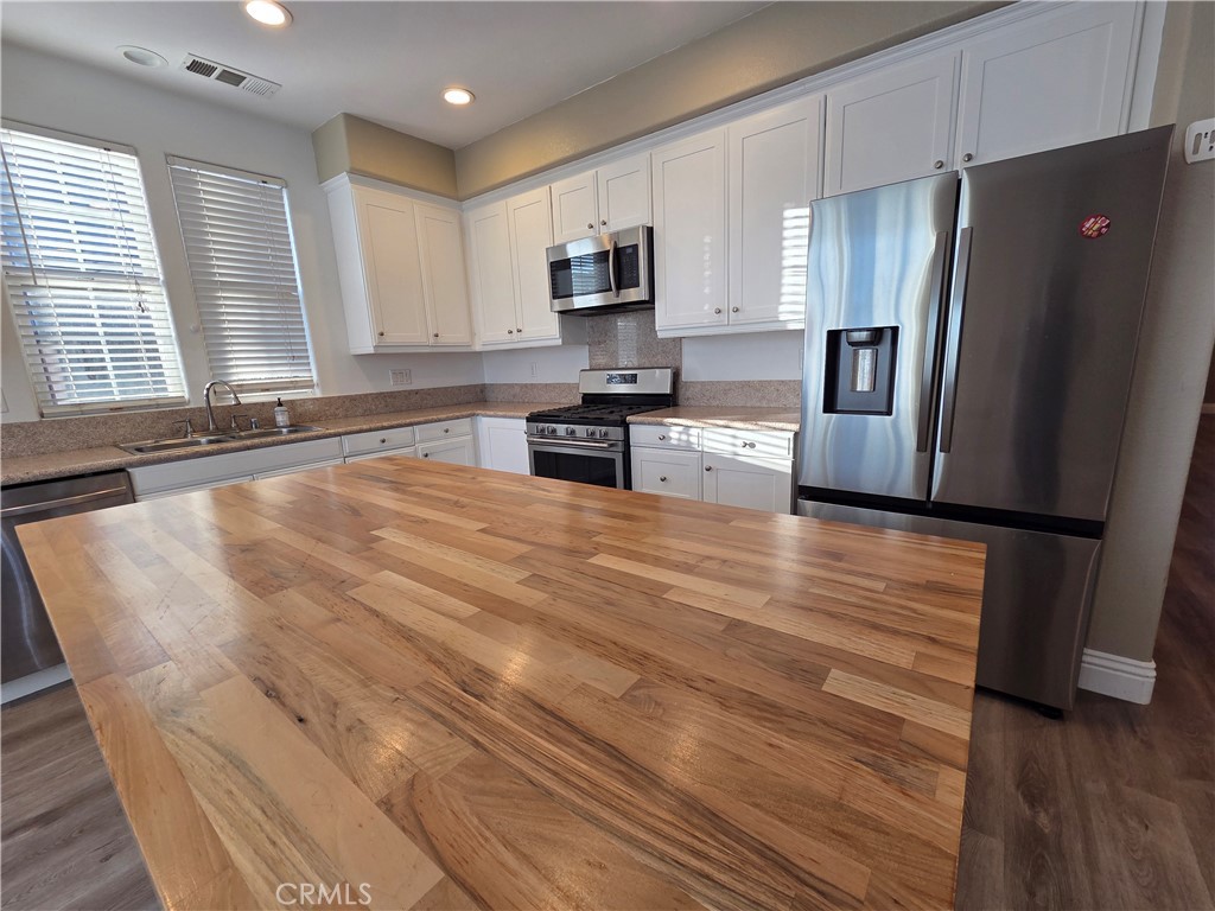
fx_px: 456
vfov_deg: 89.9
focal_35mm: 13
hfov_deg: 106.2
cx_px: 608
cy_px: 456
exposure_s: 1/120
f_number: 2.2
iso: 64
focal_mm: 2.2
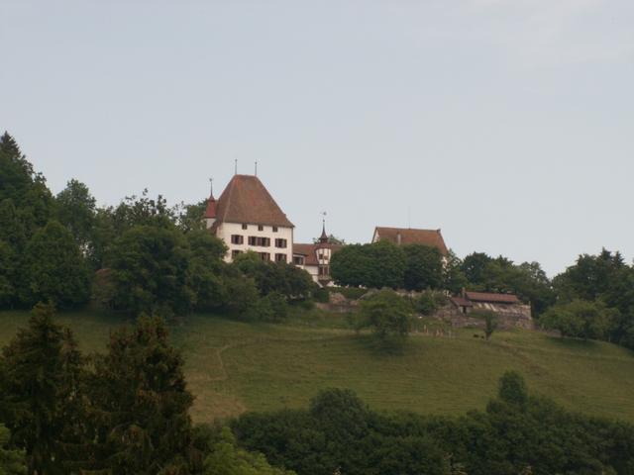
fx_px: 2088
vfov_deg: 13.0
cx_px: 317
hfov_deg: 17.3
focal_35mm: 114
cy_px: 238
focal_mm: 18.69
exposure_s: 1/100
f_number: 8
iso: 50
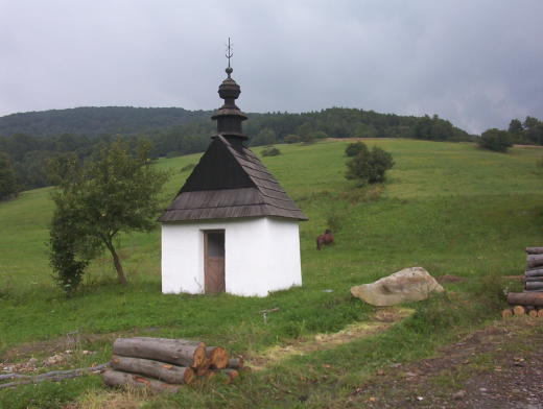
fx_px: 613
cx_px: 272
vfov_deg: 36.9
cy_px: 204
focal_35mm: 39
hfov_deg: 47.8
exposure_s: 1/125
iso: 100
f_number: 4.5
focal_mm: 6
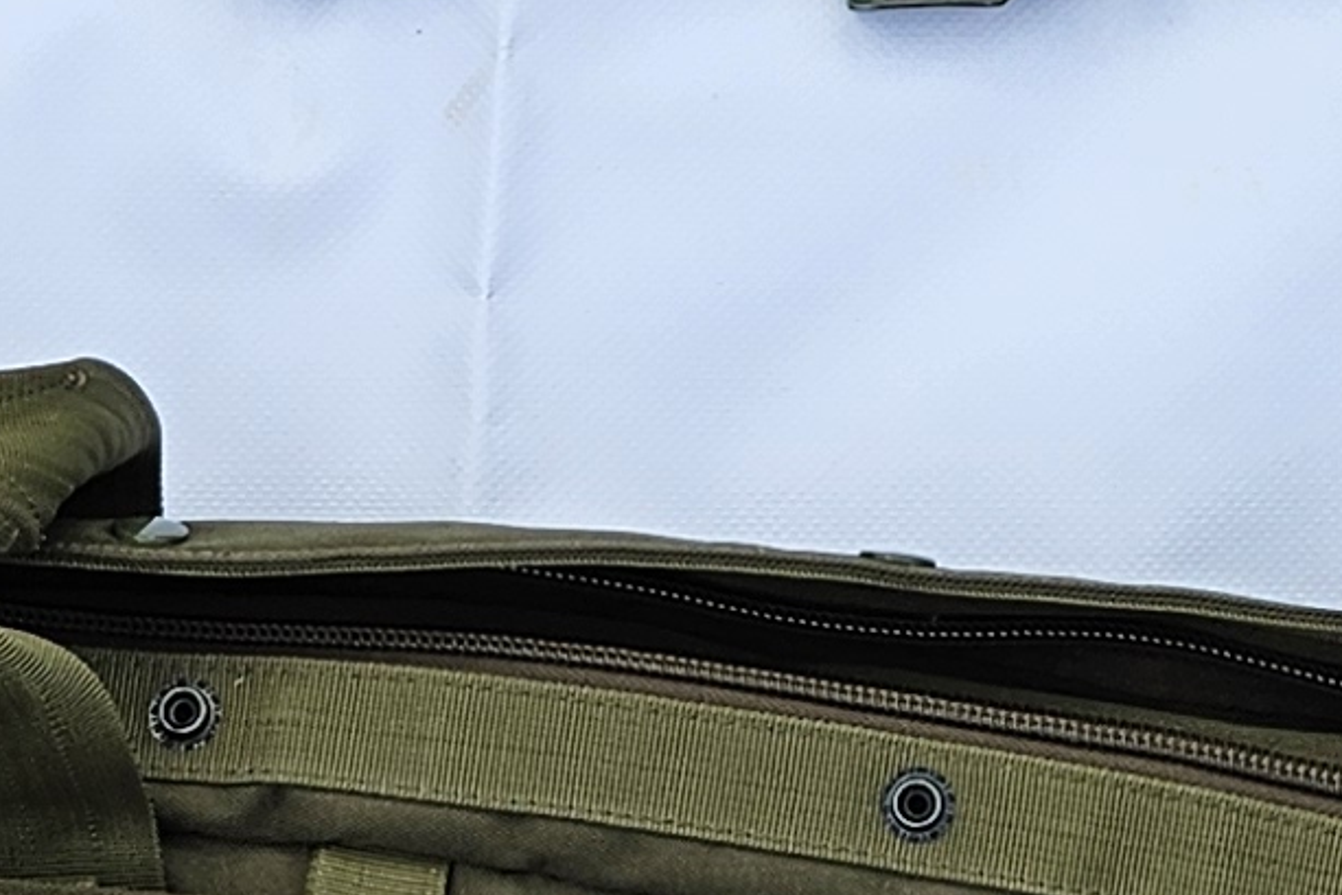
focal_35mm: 156
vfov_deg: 8.6
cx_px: 674
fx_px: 5816
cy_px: -379
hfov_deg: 13.2
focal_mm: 5.4
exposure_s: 1/1663
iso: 25
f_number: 1.8
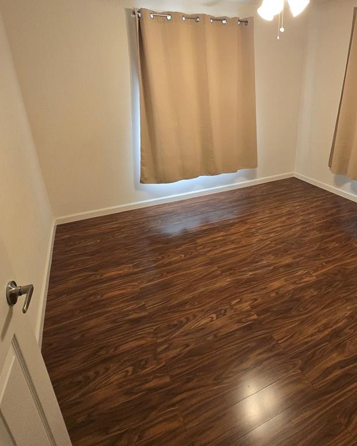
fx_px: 264
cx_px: 215
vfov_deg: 79.6
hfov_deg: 67.4
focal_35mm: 20
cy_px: 182
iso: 250
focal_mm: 1.7
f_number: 2.2
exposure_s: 1/60
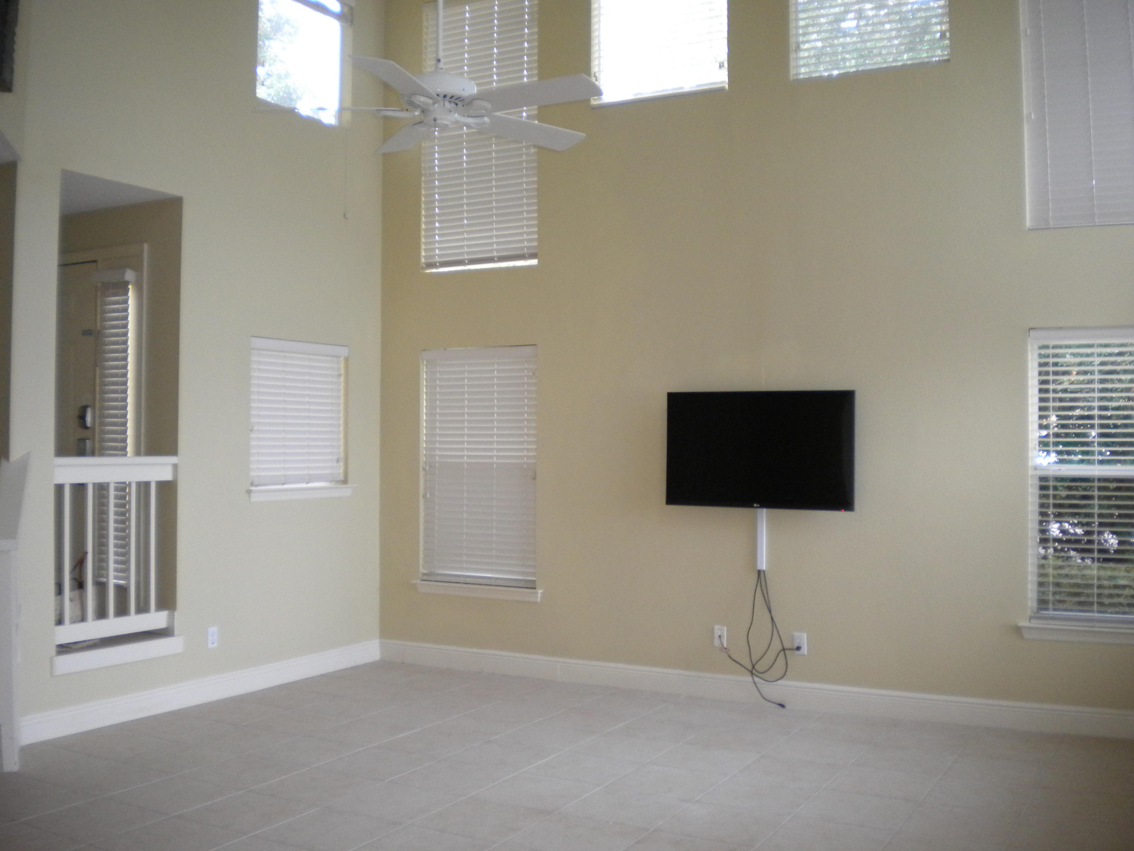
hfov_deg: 52.6
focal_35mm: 35
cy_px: 426
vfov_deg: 40.7
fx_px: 1147
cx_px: 567
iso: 234
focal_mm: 6.3
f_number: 3.1
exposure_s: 1/56.3
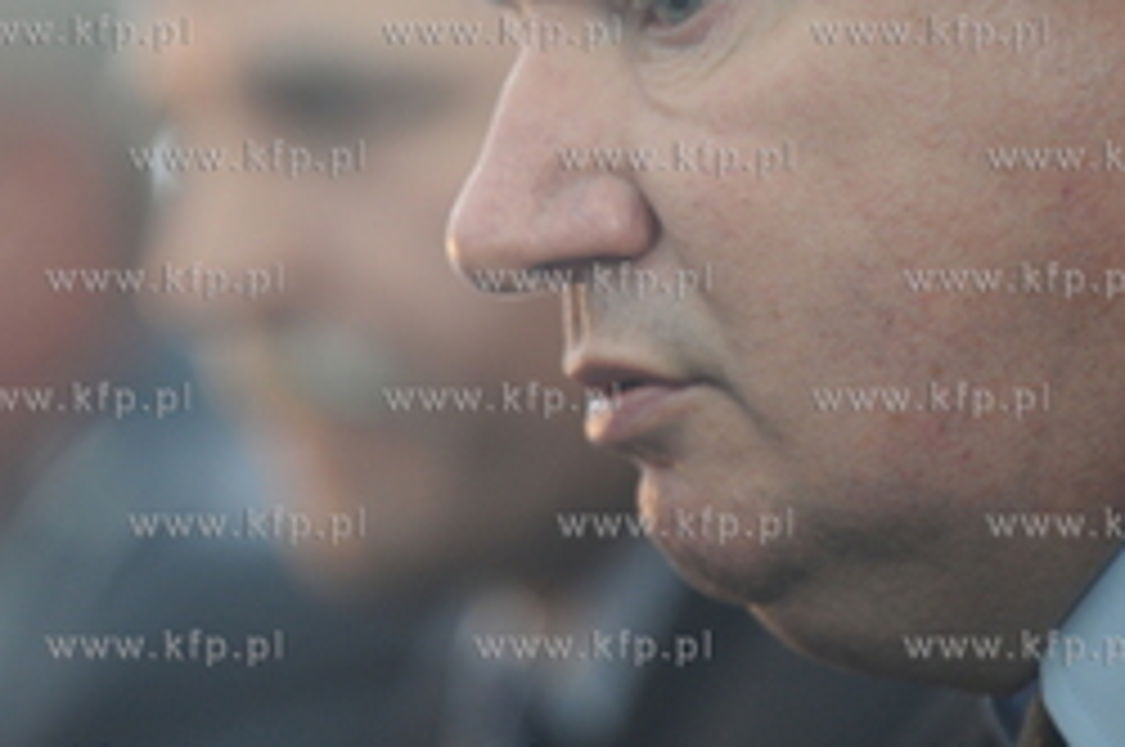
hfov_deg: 7.2
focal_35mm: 288
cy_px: 216
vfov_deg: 4.8
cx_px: 405
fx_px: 8988
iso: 1250
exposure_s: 1/100
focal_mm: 180
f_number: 2.8
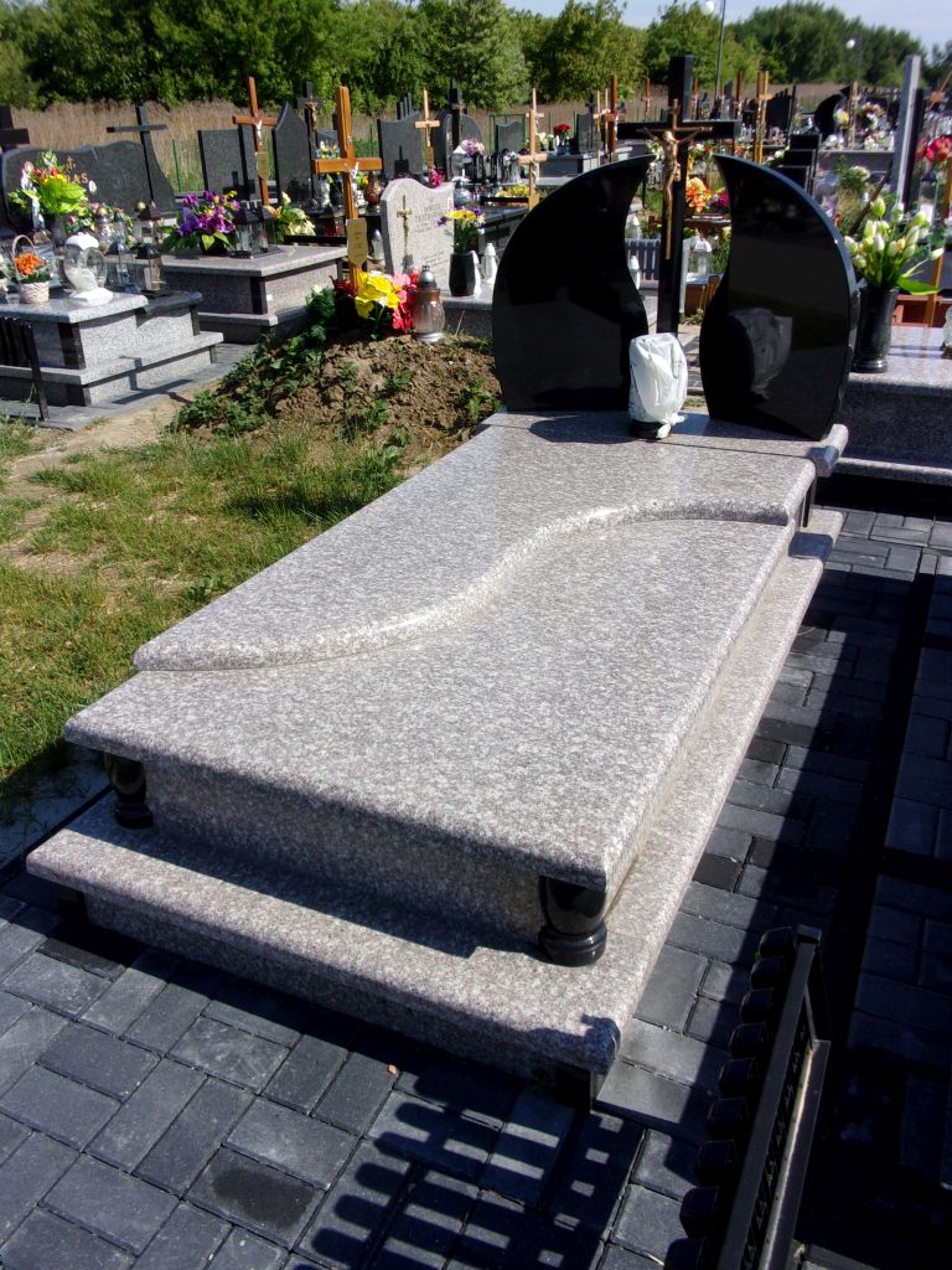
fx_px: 1027
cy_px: 635
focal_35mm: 28
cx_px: 476
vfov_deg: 63.4
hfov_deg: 49.7
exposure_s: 1/100
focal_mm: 5.1
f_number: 10.8
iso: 80
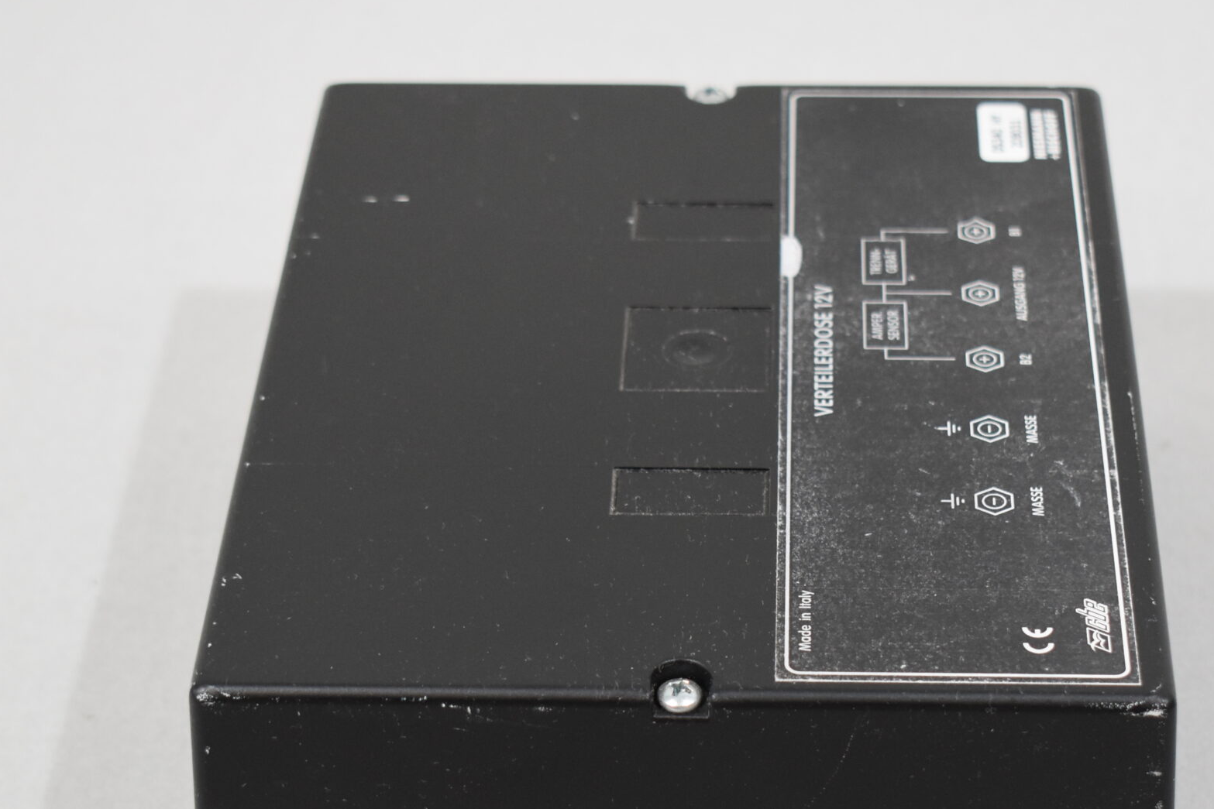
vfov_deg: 13.9
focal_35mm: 98
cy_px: 564
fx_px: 3305
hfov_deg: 20.8
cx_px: 714
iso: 1000
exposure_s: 1/125
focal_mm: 40
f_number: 5
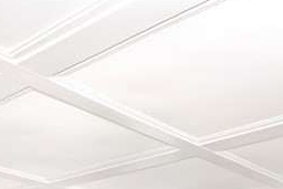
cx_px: 322
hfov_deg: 31.1
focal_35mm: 56
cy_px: 334
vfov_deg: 18.9
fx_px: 440
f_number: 4
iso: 400
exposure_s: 1/160
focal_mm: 14
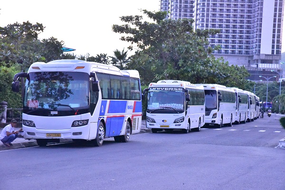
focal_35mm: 95
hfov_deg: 21.5
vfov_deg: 14.4
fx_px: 752
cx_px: 142
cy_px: 95
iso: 12800
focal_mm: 95
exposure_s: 1/100
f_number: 10
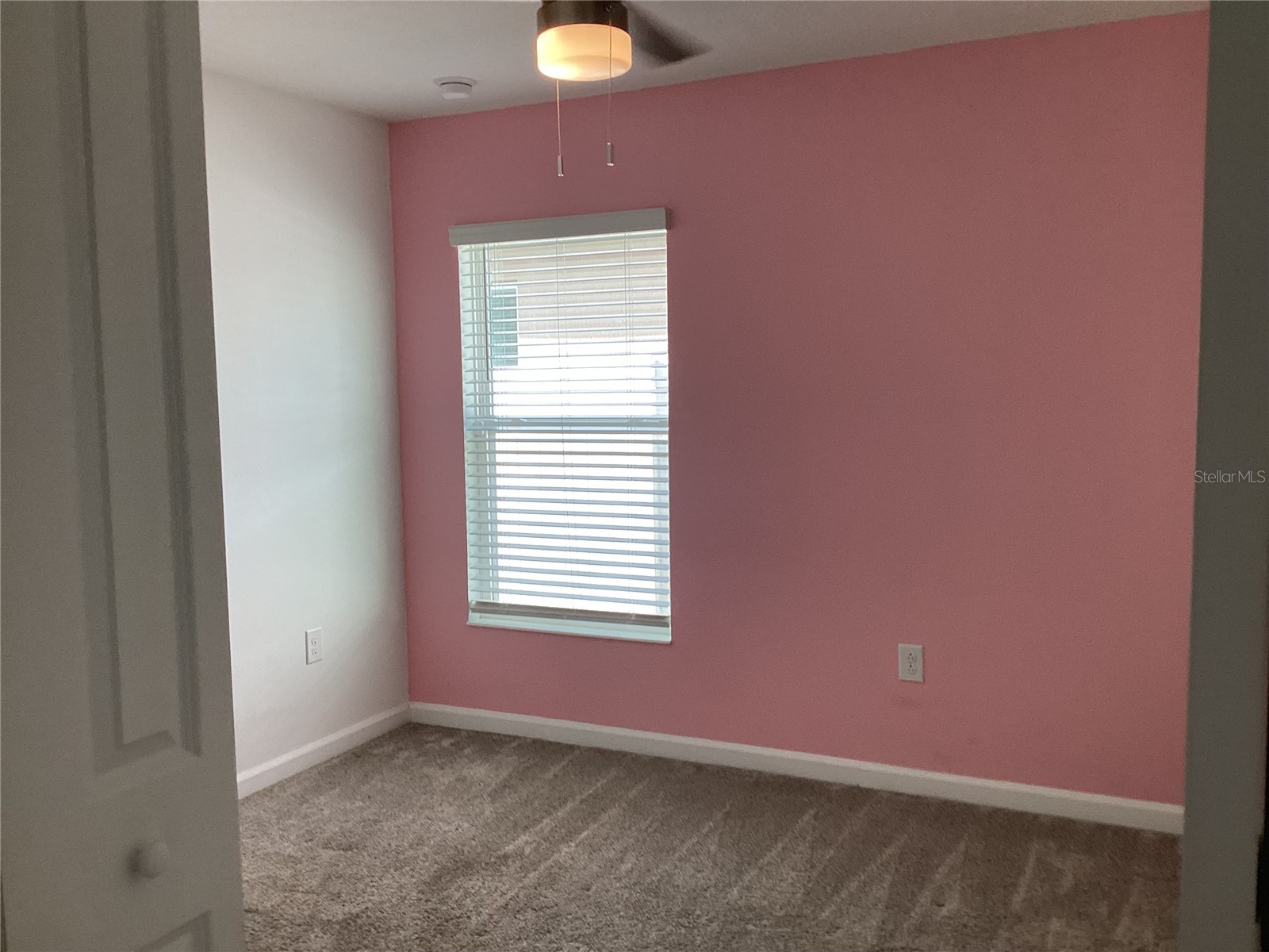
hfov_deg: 58.4
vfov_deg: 45.4
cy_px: 476
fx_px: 1136
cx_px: 634
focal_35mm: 31
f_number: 2.4
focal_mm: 3.3
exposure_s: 1/120
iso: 64
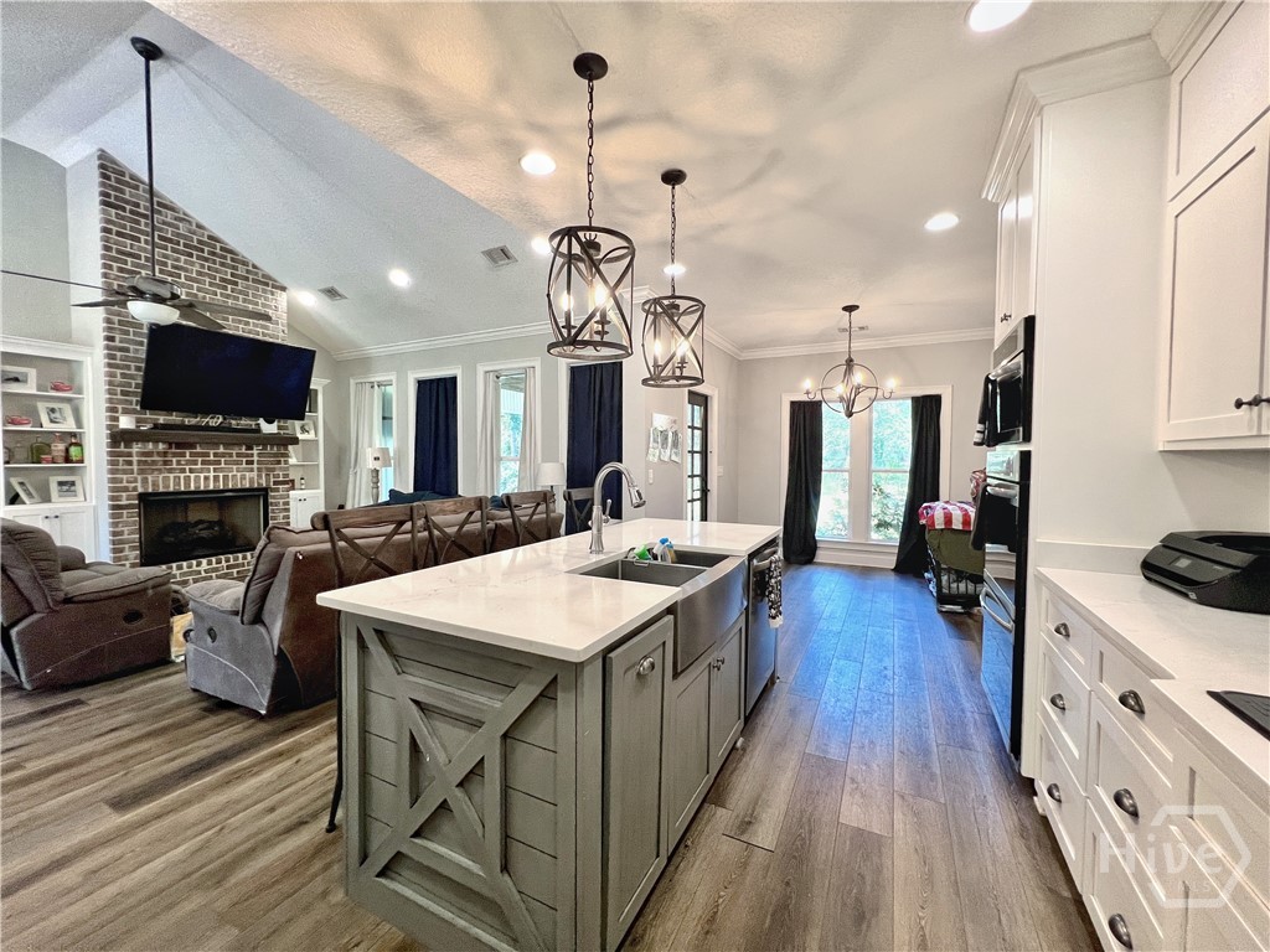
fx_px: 477
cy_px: 476
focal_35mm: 13
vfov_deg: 89.9
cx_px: 635
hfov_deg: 106.2
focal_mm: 1.57
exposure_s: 1/120
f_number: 1.8
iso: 200
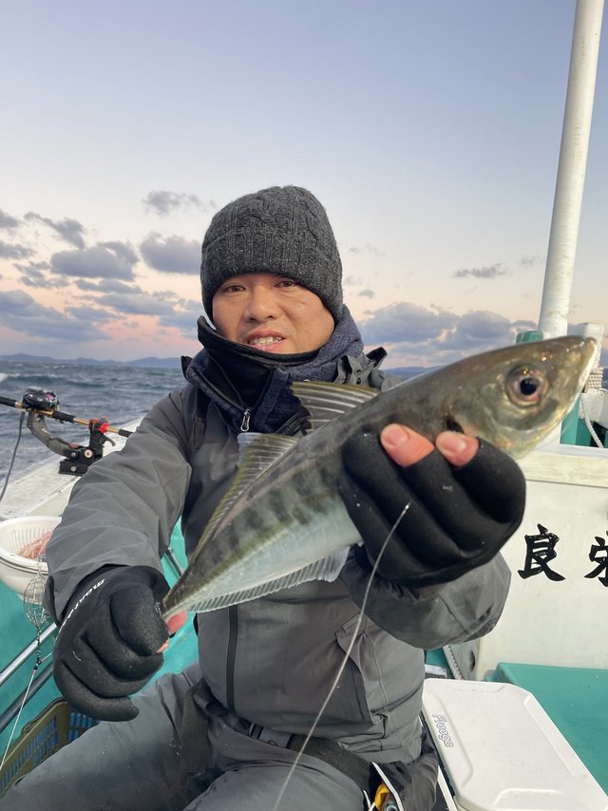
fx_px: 609
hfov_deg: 53.0
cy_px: 406
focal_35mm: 26
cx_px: 304
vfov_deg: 67.3
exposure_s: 1/70
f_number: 1.6
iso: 32
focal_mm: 4.2
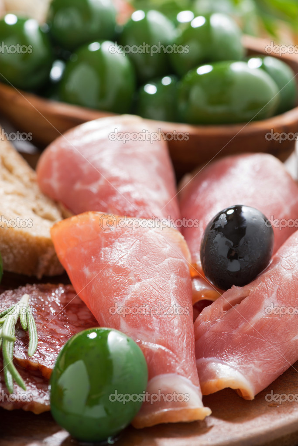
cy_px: 223
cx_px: 149
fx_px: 1302
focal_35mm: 105
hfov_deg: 13.1
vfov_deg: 19.4
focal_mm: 105
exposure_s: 1/125
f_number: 14
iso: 160
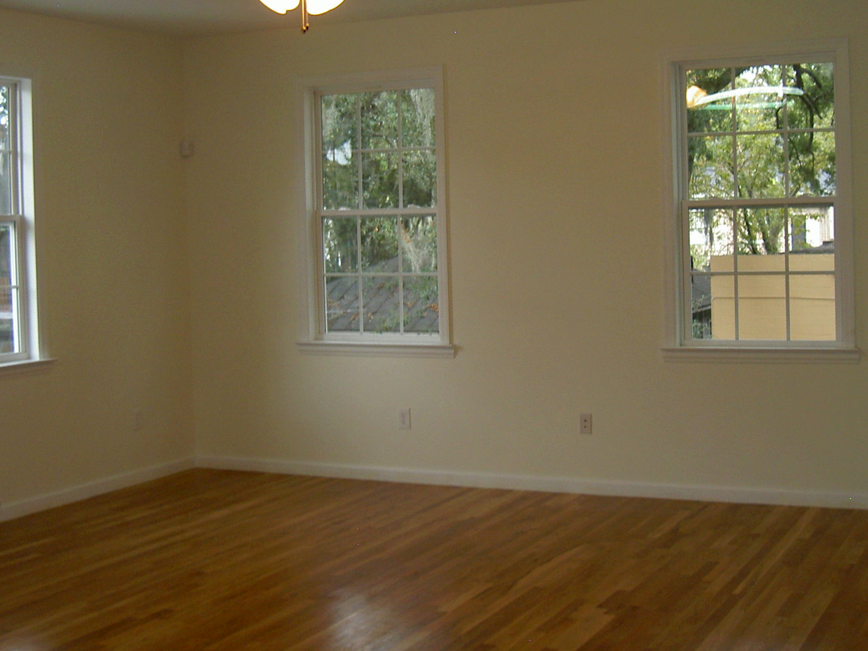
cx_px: 453
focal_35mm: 52
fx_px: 1304
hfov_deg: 36.8
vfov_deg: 27.9
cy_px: 233
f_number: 2.8
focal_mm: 8
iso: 100
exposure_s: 1/59.5
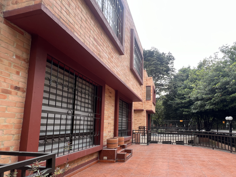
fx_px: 116
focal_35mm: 17
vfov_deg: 73.2
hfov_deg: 89.2
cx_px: 148
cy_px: 113
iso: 40
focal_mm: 1.57
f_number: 1.8
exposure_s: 1/99
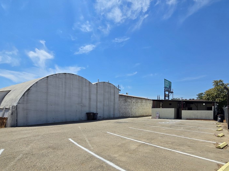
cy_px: 112
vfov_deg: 67.0
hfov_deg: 84.6
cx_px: 123
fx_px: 126
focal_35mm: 19
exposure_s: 1/4420
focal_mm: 2.2
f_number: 2.2
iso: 50
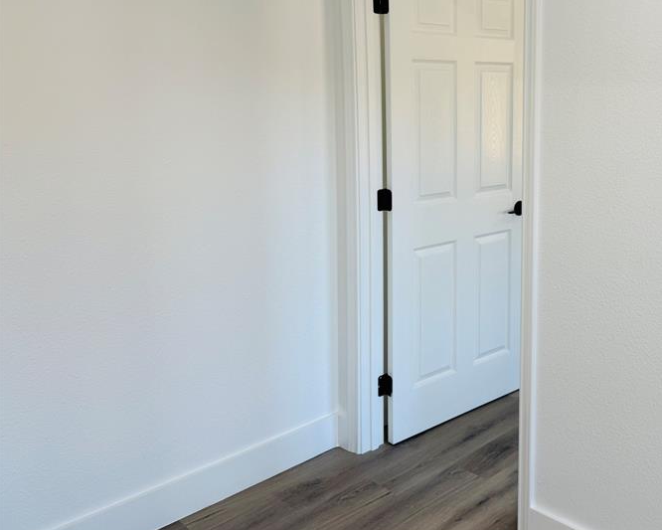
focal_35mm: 36
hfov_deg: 48.1
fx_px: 705
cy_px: 173
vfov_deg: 40.6
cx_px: 505
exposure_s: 1/141
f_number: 1.78
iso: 50
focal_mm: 6.76
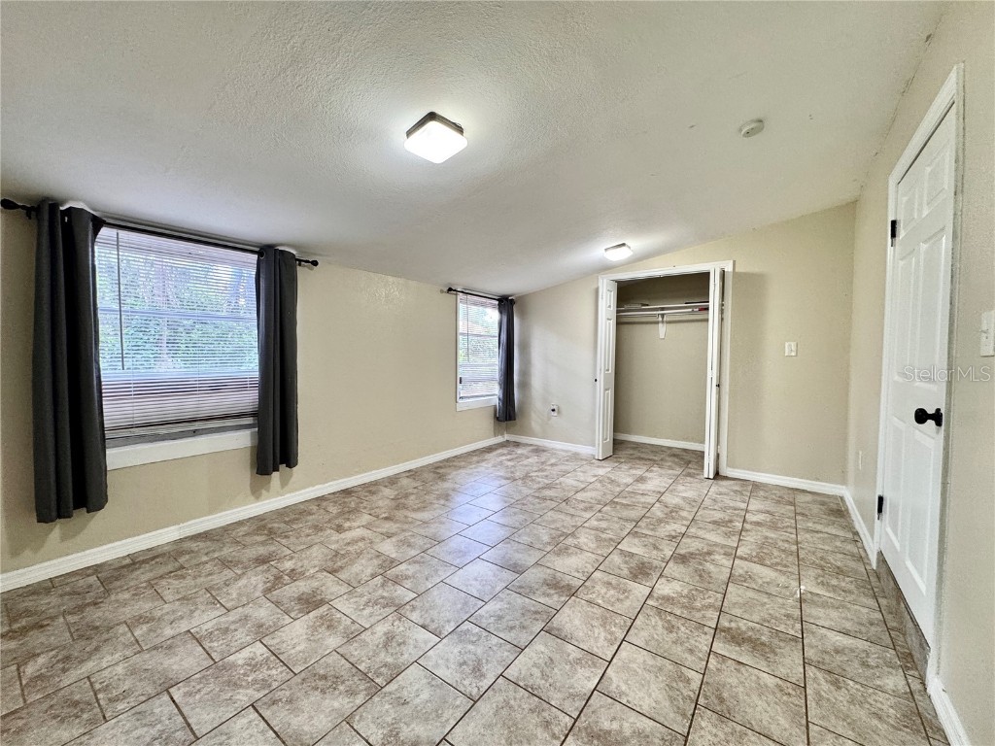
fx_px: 402
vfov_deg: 85.7
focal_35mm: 14
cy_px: 373
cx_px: 498
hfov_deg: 102.1
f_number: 2.2
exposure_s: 1/60
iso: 200
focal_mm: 2.22
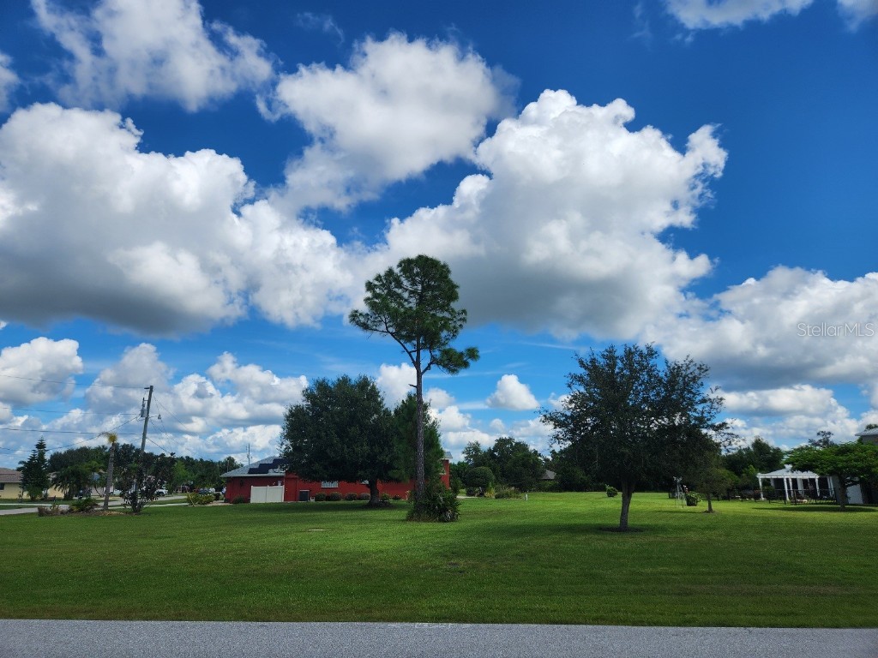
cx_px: 439
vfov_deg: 58.9
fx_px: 583
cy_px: 329
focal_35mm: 23
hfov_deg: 73.9
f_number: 1.8
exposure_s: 1/2500
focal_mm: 5.4
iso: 20
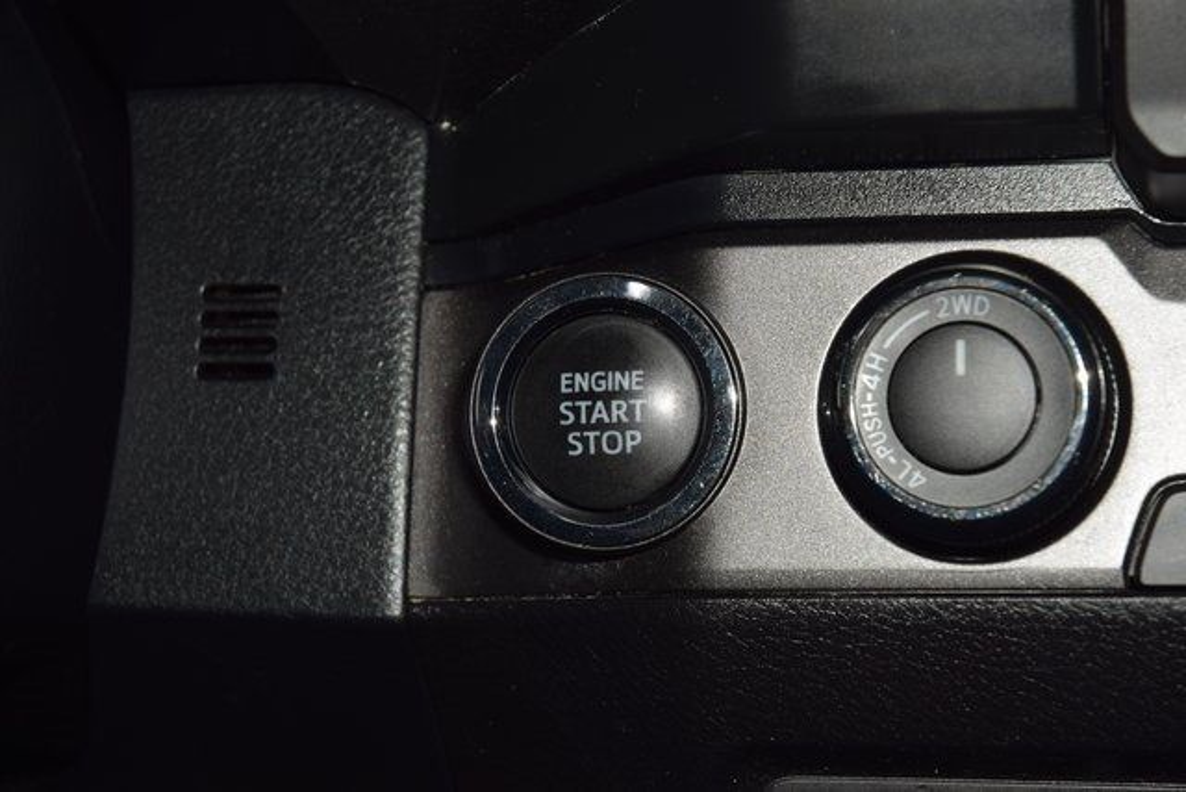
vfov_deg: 13.0
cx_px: 593
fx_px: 3460
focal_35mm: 105
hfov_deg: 19.5
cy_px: 396
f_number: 8
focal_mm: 70
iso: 100
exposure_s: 1/125
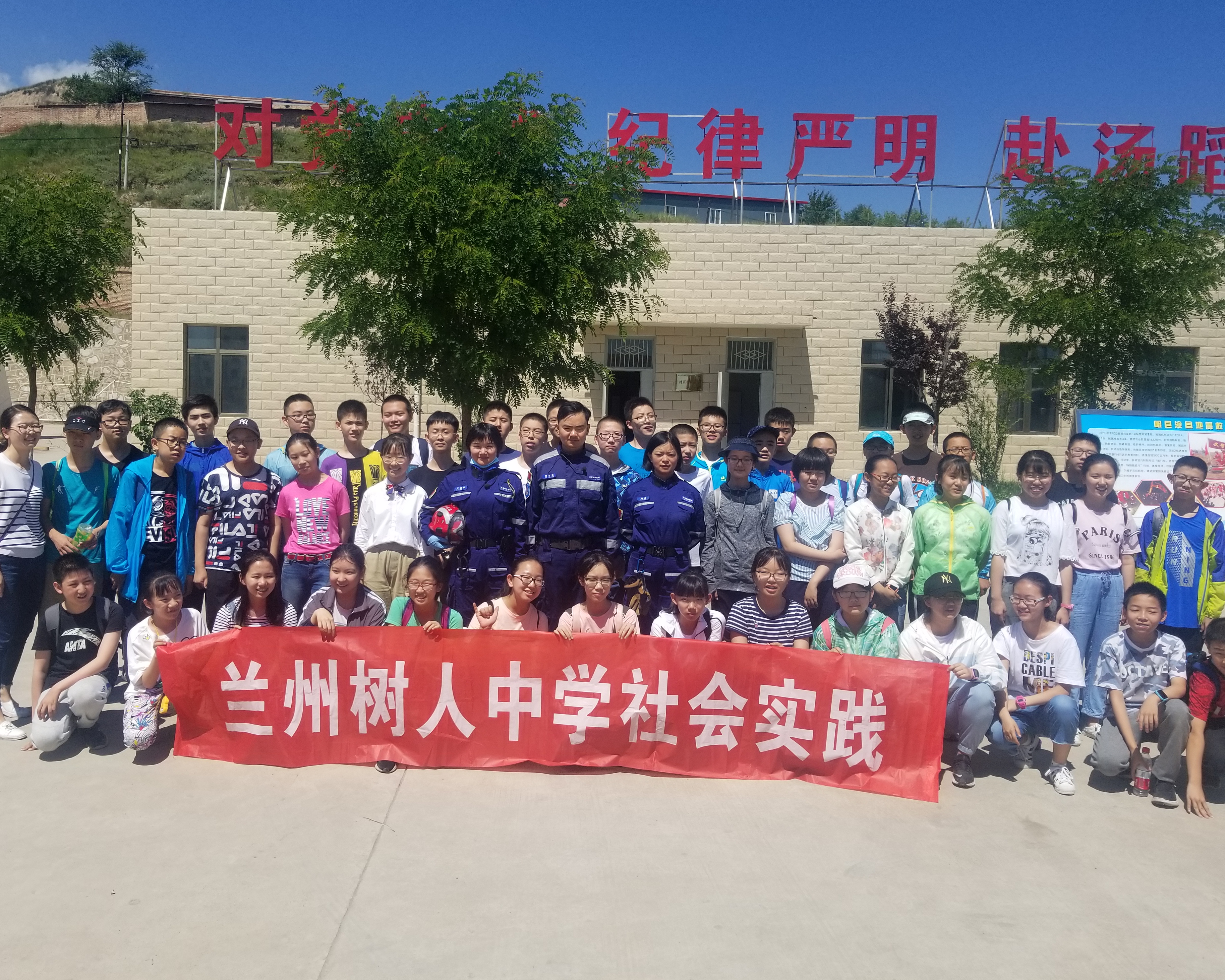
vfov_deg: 51.5
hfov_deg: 62.2
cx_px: 588
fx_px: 1015
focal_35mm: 28
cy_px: 476
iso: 50
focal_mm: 4.25
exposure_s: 1/3672
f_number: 1.7
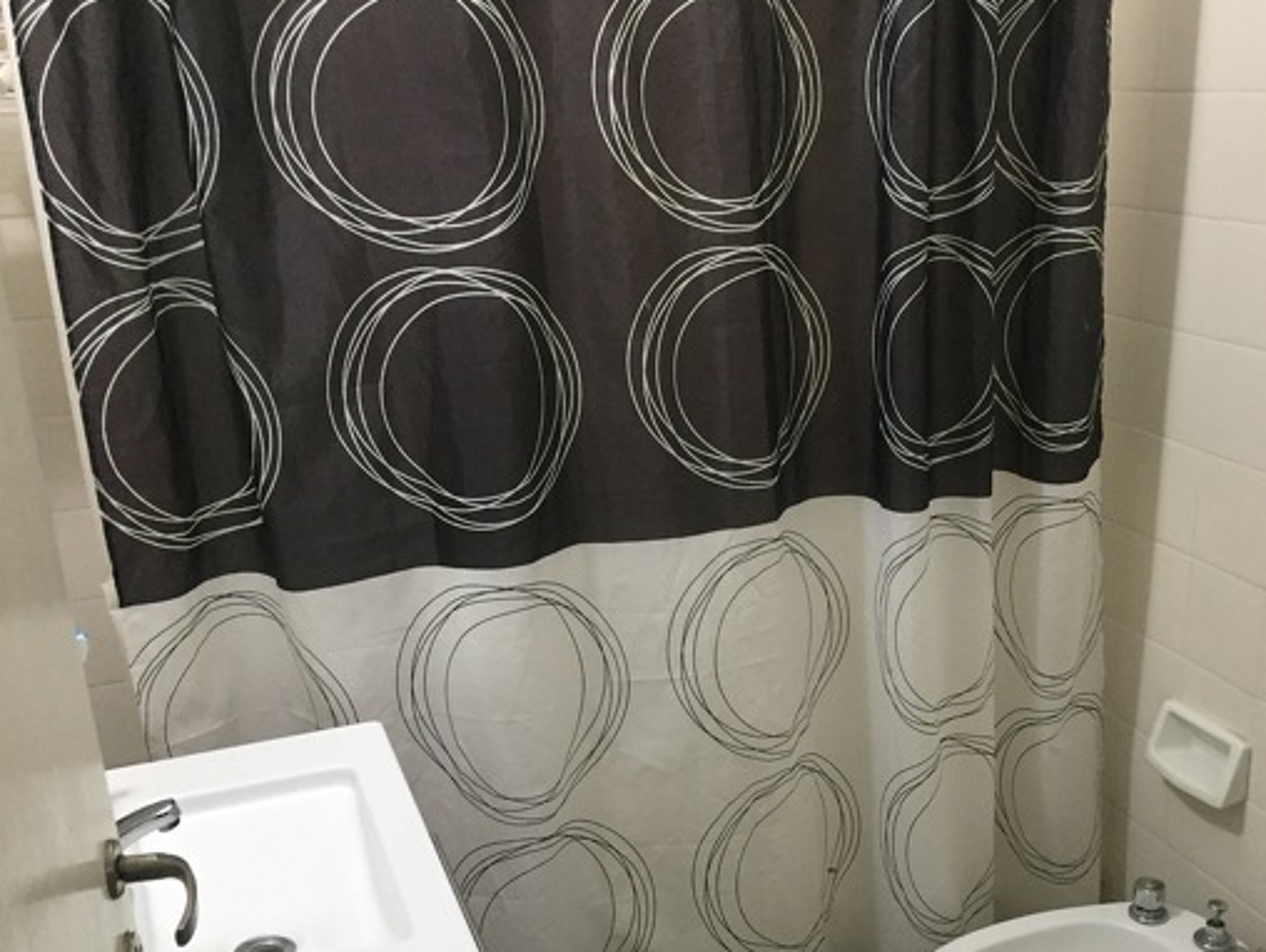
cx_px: 792
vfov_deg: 37.6
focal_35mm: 38
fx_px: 1391
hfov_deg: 48.5
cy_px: 593
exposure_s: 1/33
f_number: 2.2
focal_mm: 4.15
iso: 320
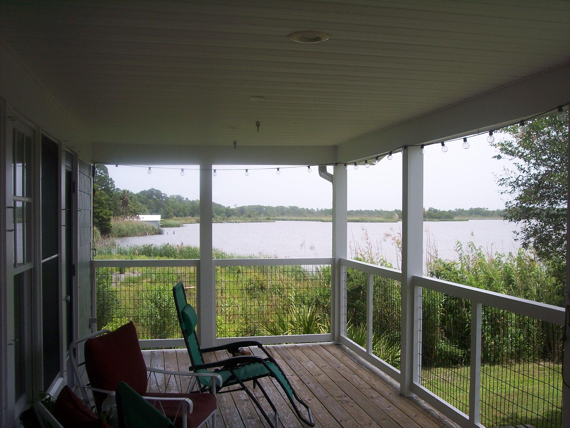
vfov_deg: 36.8
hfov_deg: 47.9
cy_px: 214
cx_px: 285
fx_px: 642
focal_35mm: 39
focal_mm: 8
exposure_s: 1/500
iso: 100
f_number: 4
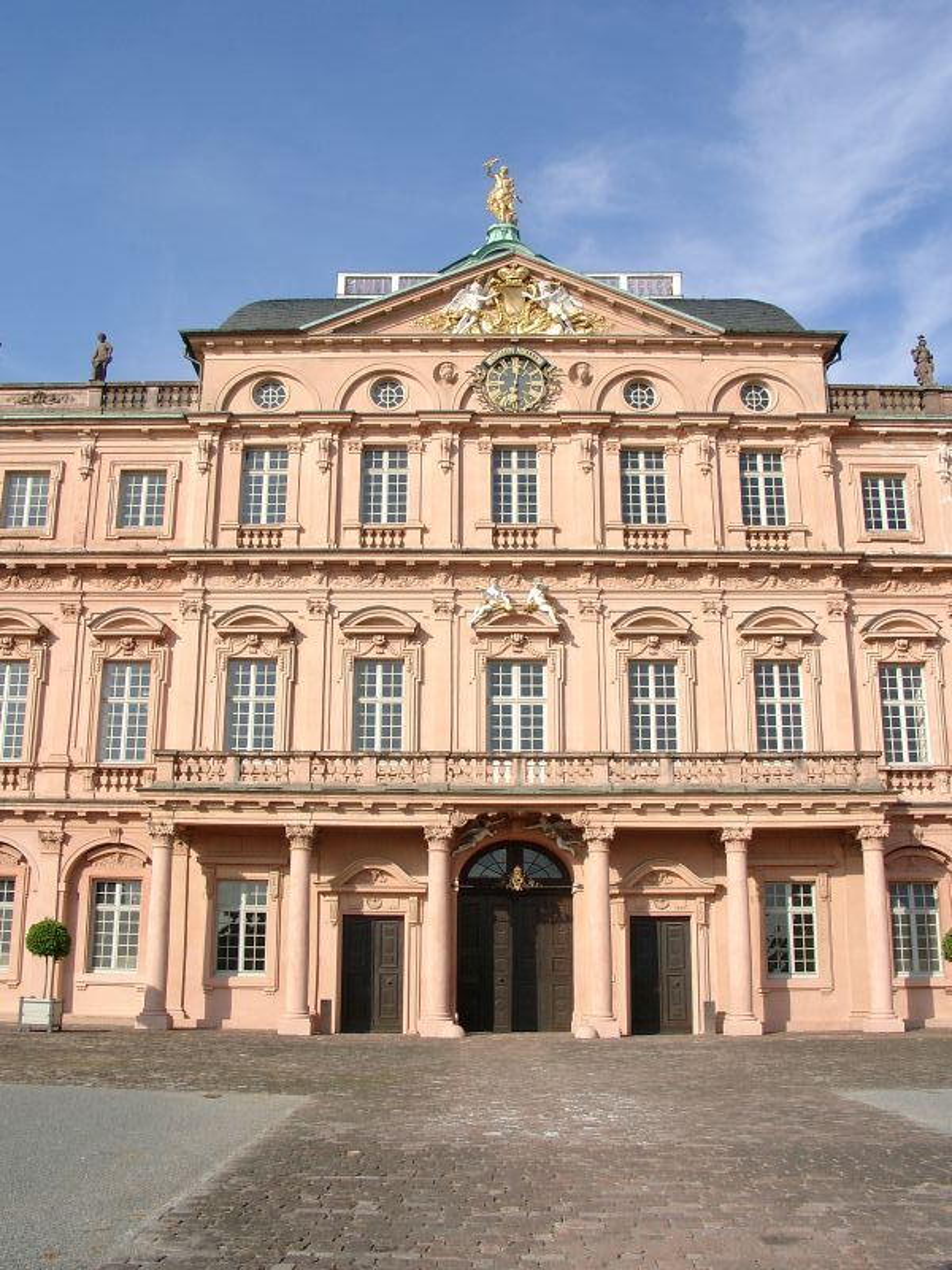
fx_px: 1247
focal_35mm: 34
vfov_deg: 54.0
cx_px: 476
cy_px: 635
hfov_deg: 41.8
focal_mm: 7.13
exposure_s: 1/749
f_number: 4
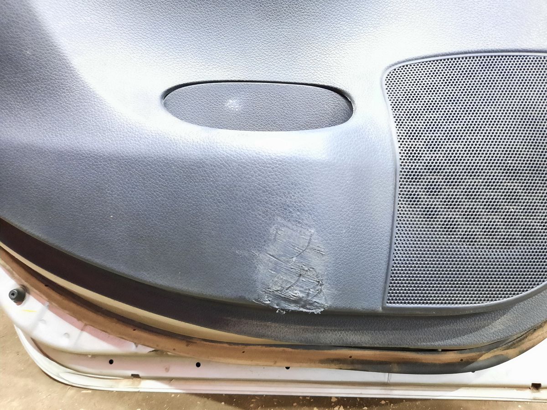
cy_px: 205
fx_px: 395
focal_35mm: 25
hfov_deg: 69.4
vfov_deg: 54.9
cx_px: 274
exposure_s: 1/25
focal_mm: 4.6
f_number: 2
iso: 800
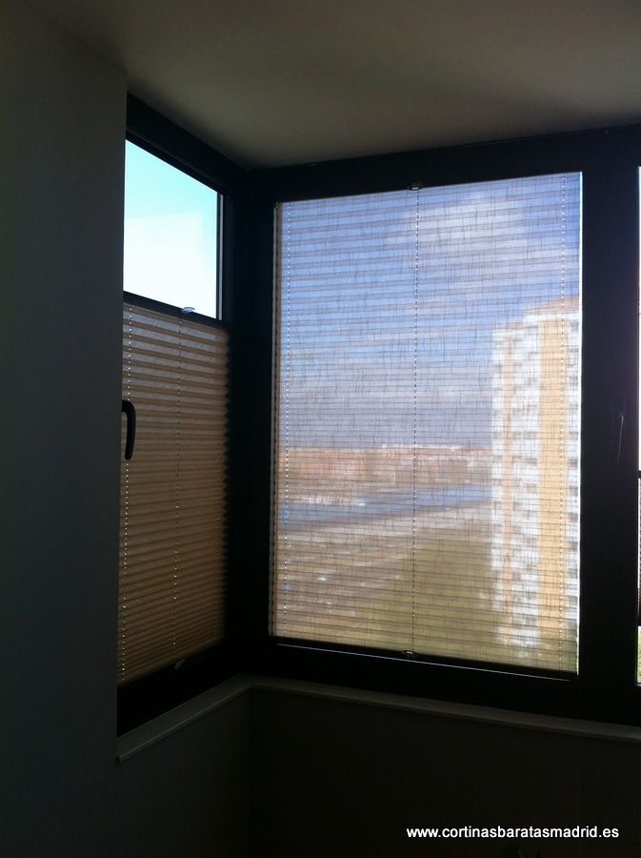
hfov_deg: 40.6
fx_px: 866
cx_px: 320
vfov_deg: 52.7
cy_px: 429
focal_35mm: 35
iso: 80
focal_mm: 3.85
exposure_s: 1/274
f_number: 2.8
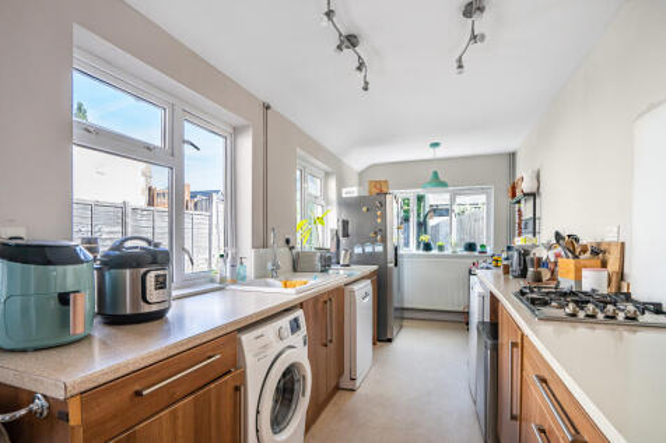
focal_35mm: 16
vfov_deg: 73.7
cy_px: 222
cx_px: 333
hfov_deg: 96.8
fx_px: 296
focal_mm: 16
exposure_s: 1/125
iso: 400
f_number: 7.1
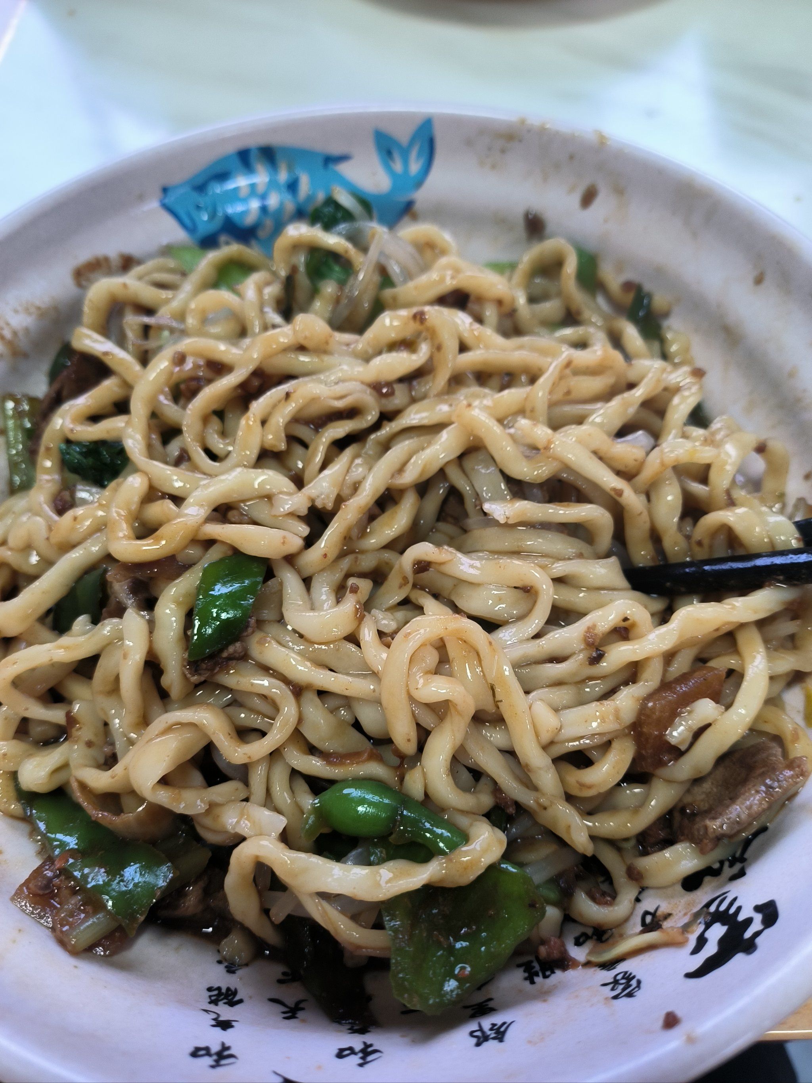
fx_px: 782
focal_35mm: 25
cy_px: 542
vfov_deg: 69.4
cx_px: 406
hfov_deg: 54.9
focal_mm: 4.71
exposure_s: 1/50.3
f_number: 1.79
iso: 496
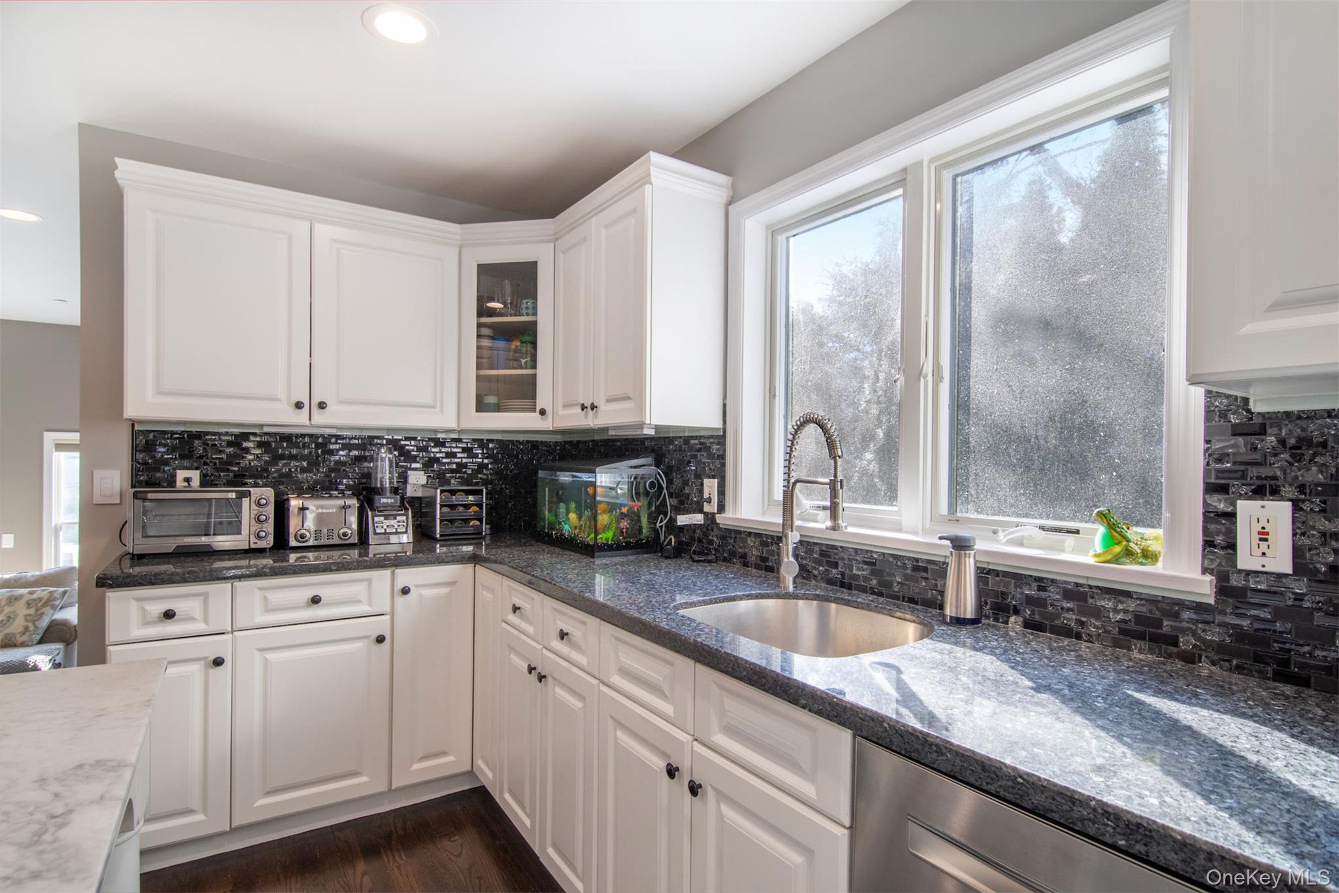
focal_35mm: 16
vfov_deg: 72.0
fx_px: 614
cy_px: 446
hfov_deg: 95.0
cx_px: 670
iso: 640
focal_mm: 11
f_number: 8
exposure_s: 1/60
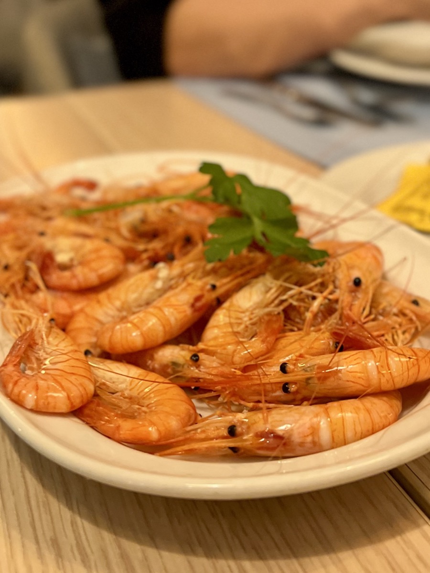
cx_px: 215
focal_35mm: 26
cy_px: 286
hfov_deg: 53.1
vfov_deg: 67.3
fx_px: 431
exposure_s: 1/50
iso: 500
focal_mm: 5.7
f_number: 1.5
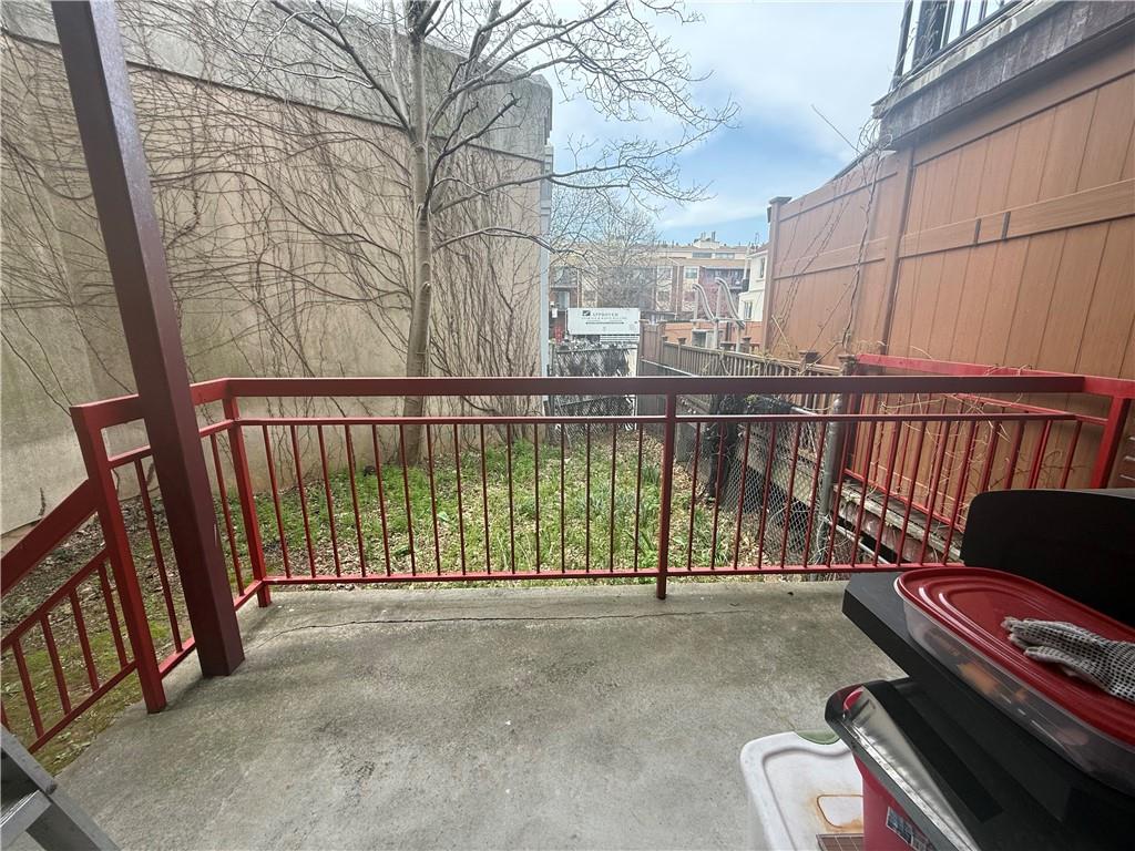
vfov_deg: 85.7
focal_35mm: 14
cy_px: 426
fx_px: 459
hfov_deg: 102.1
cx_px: 568
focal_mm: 2.22
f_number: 2.2
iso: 64
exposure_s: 1/455
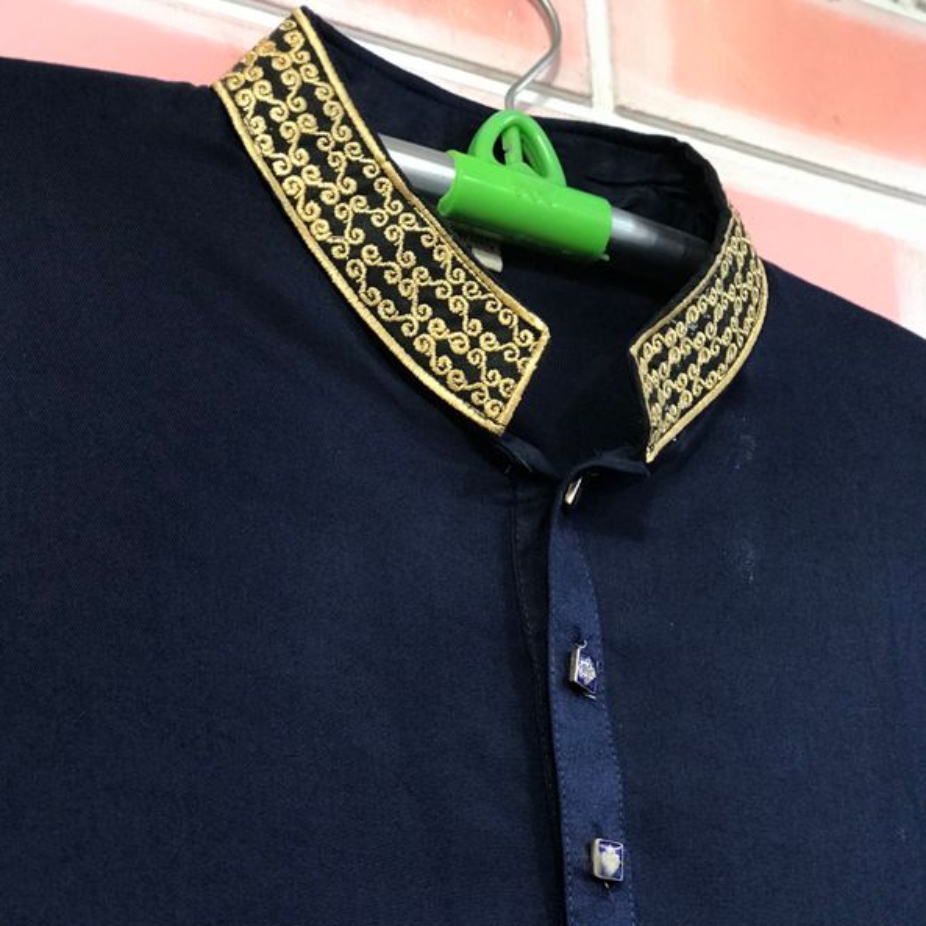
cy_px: 621
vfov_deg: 25.2
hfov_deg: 25.4
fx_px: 2058
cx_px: 461
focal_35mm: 68
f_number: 2.8
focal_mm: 6.6
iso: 400
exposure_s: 1/99
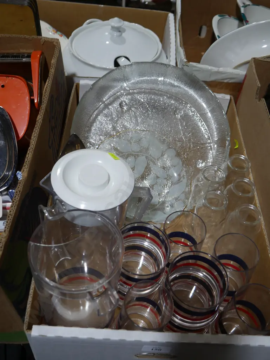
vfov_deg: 51.3
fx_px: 374
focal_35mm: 36
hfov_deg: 39.7
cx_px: 135
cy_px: 180
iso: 200
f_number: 4
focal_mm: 18
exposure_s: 1/125
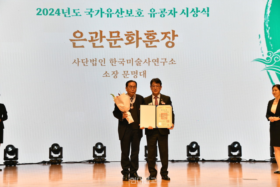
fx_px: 638
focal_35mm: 82
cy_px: 94
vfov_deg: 16.6
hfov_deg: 24.8
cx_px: 140
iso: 2500
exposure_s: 1/320
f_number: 7.1
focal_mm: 82
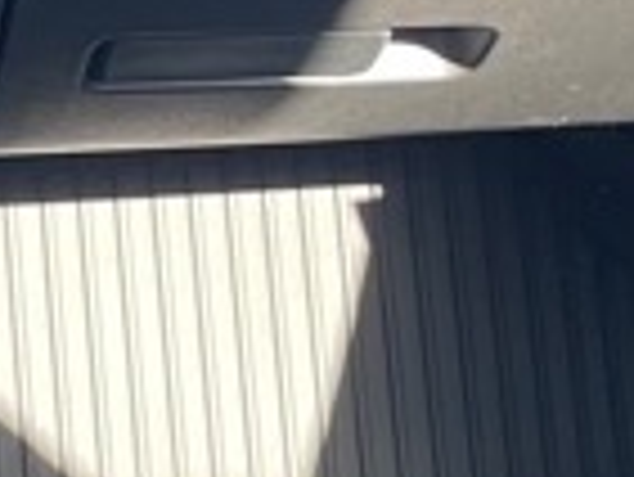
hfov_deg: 10.5
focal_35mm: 189
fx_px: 3465
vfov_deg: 7.8
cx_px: 261
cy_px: 40
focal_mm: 4.2
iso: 80
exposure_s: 1/121
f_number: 1.6
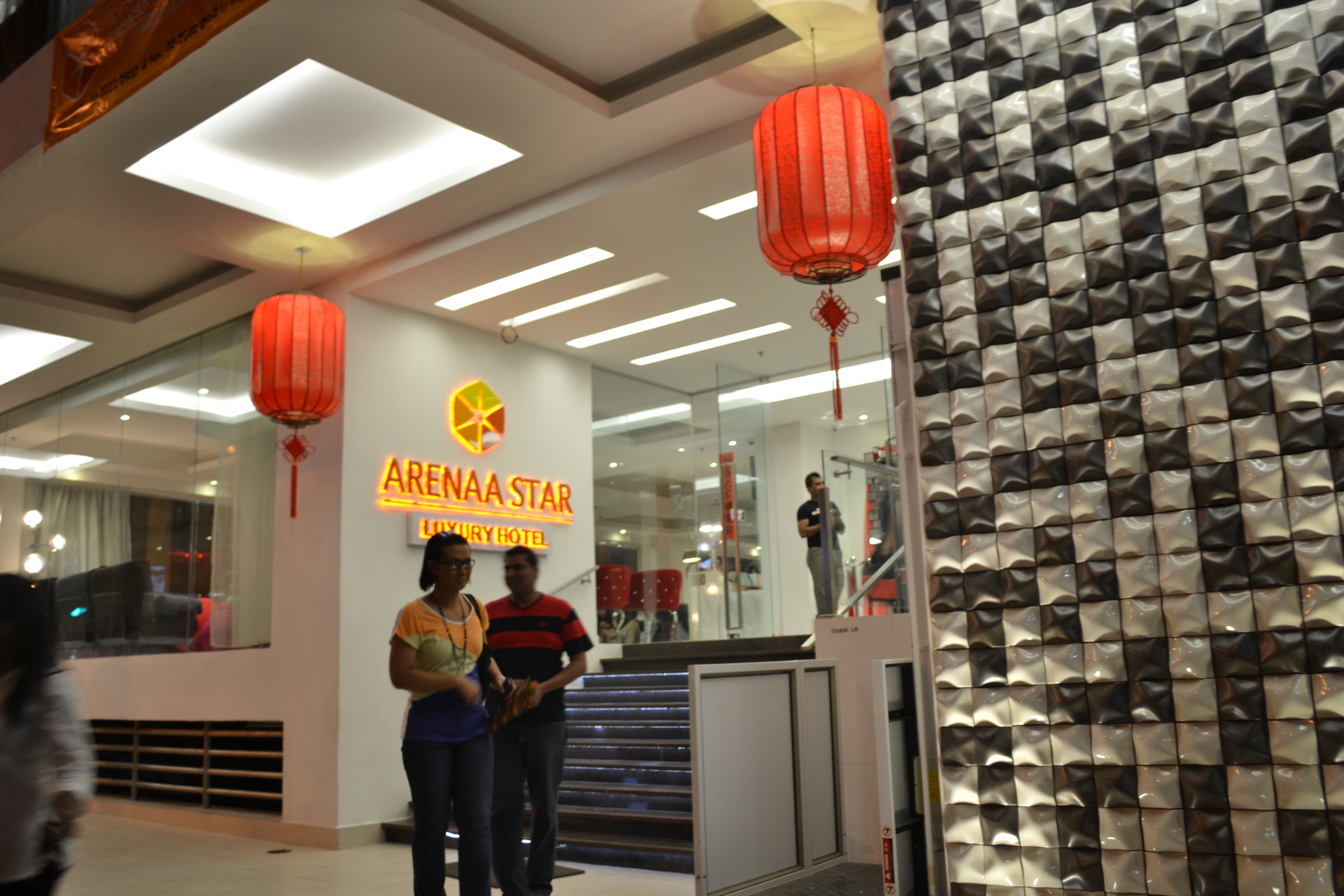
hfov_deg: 61.9
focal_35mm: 30
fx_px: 1120
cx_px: 672
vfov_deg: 43.6
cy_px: 448
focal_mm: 20
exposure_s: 1/15
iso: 400
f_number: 3.8
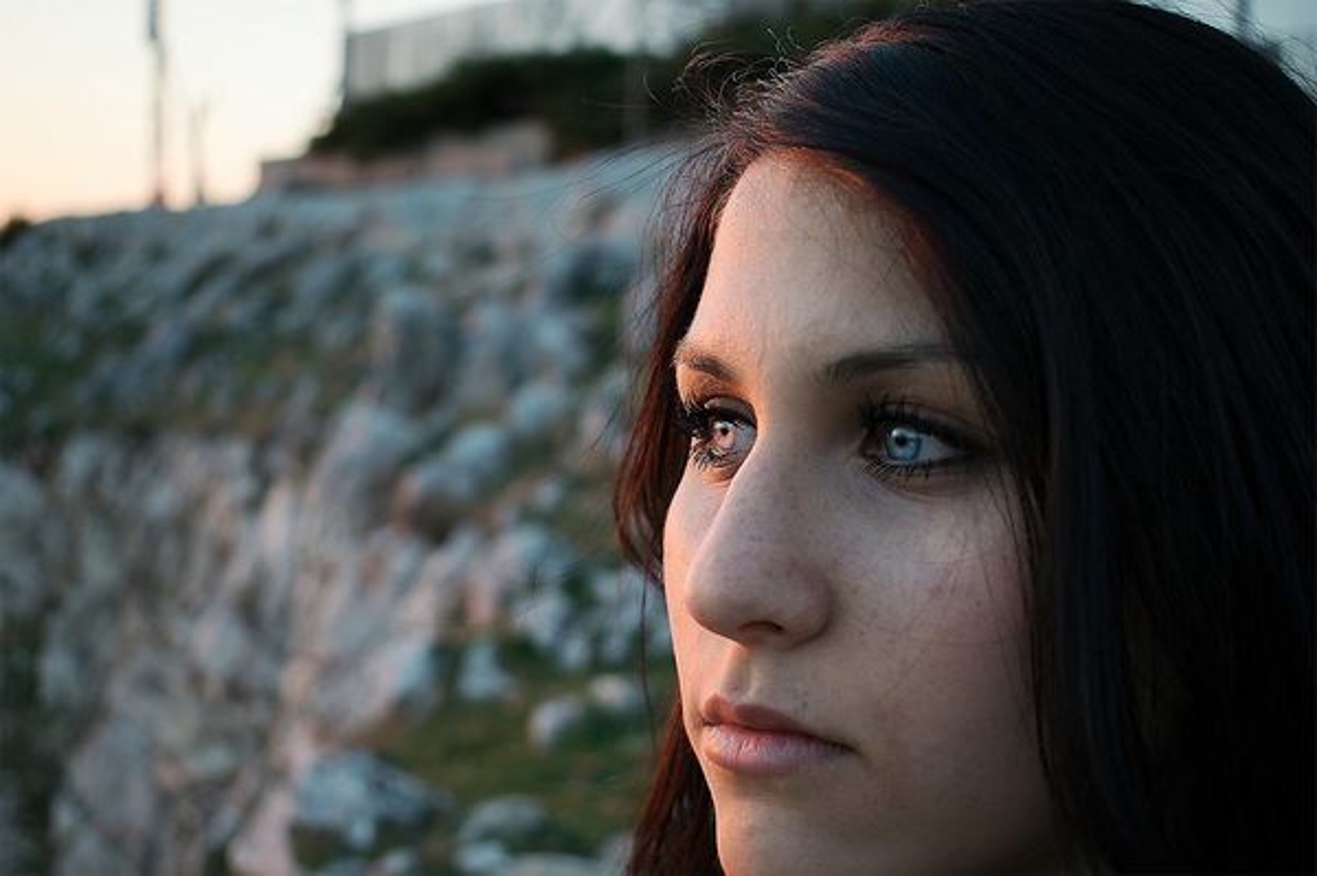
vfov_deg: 28.0
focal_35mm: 48
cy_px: 438
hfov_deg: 41.1
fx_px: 1755
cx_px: 658
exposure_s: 1/60
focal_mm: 32
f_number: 5
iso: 320
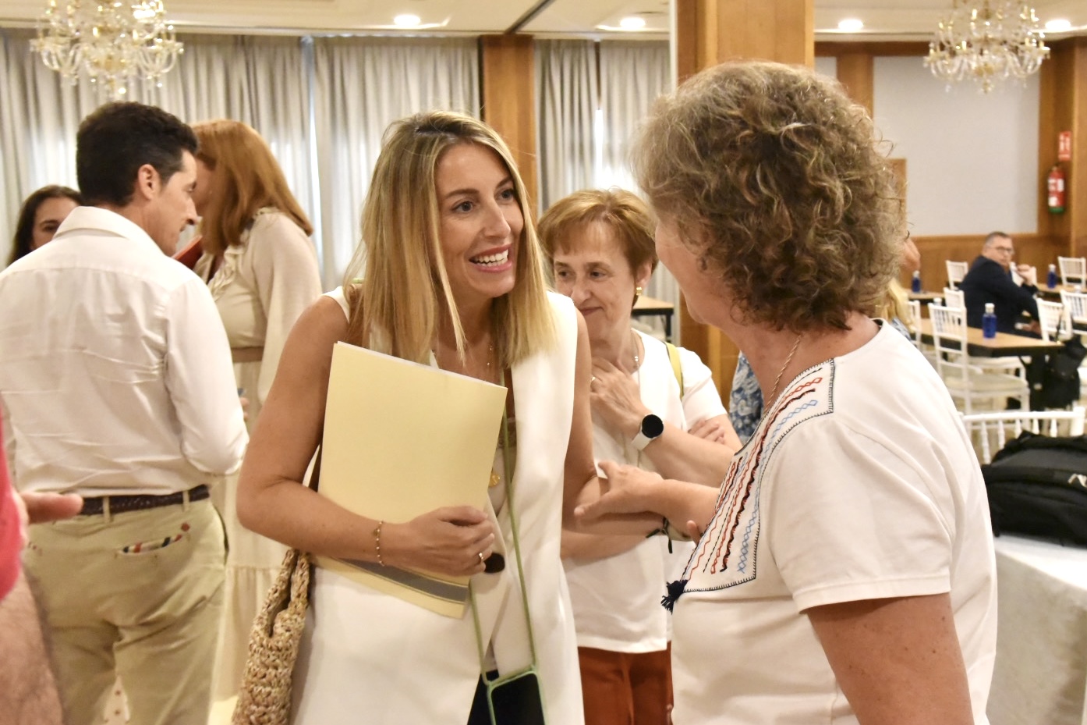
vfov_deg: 35.0
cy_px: 362
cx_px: 544
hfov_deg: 50.7
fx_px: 1147
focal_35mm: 38
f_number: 8
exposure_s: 1/125
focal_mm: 38
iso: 12800
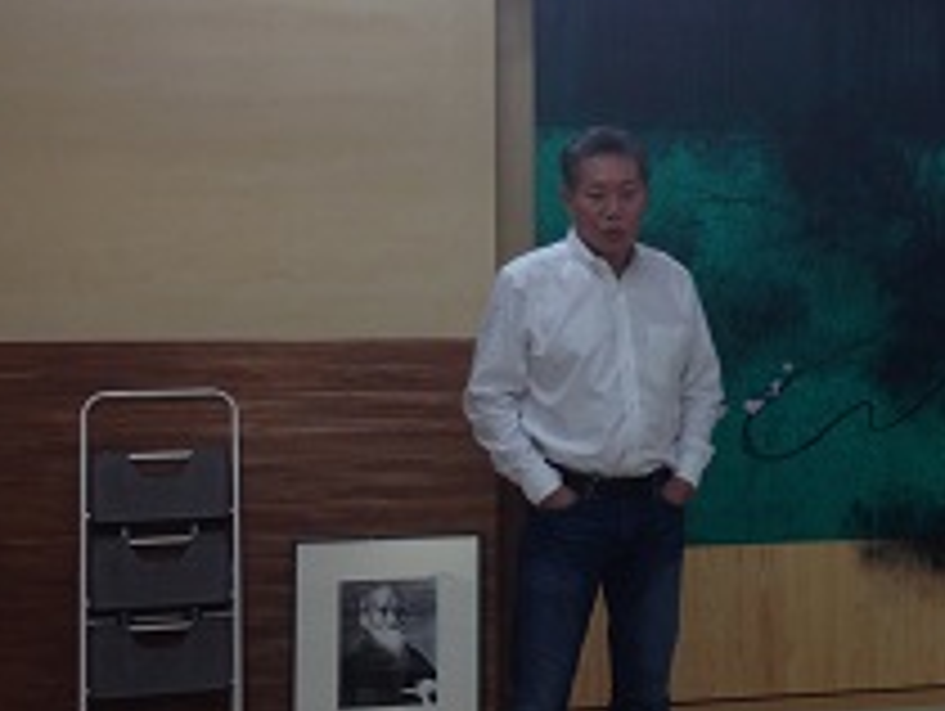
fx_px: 2104
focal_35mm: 77
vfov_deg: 19.2
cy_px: 320
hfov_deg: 23.8
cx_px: 1022
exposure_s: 1/30
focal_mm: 4.12
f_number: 2.4
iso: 50
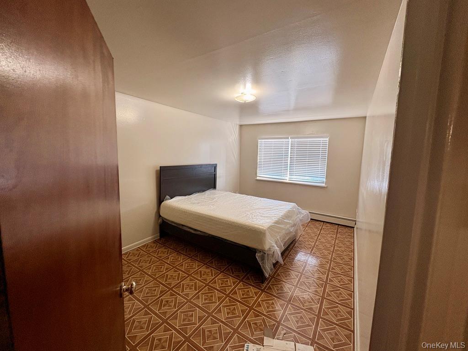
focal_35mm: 14
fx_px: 189
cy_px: 176
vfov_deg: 85.7
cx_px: 234
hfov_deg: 102.1
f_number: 2.2
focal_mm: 2.22
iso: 160
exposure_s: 1/60
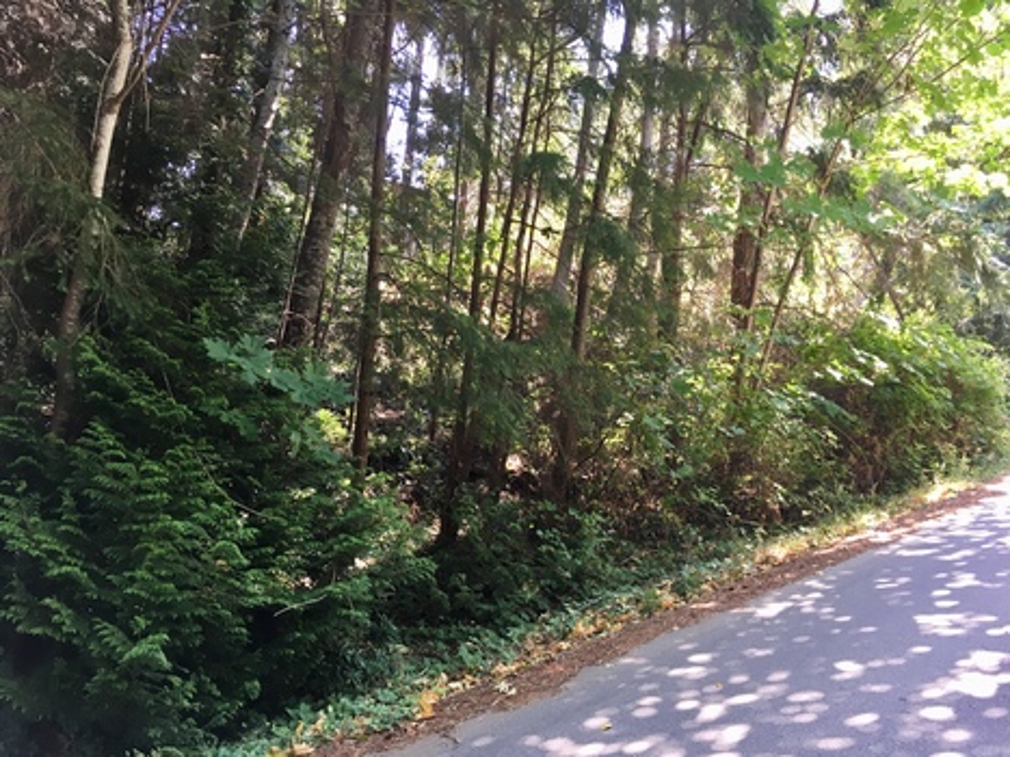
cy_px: 378
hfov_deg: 61.7
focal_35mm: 29
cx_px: 505
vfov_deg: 48.2
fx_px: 846
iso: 25
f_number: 2.2
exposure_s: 1/30
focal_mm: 4.15
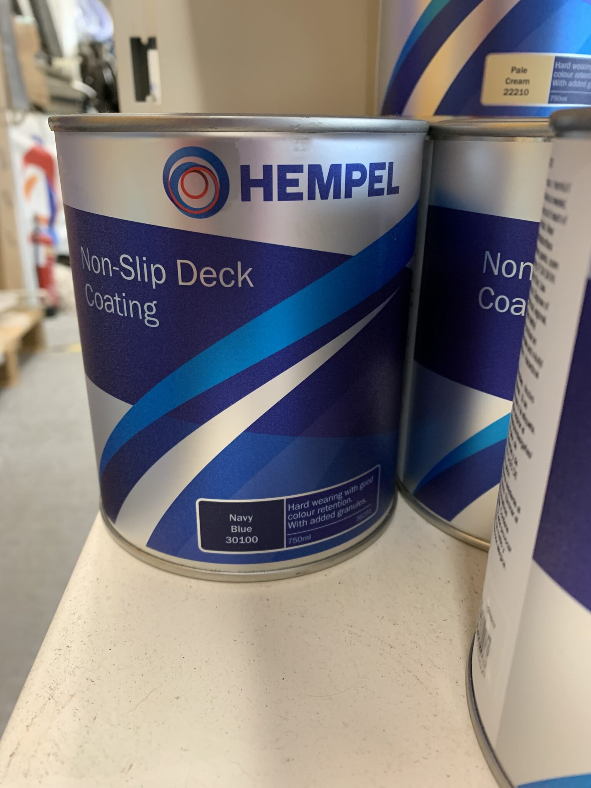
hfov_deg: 53.1
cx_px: 296
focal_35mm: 26
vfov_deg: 67.3
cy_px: 394
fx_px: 592
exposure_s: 1/50
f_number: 1.8
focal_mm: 4.25
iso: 200
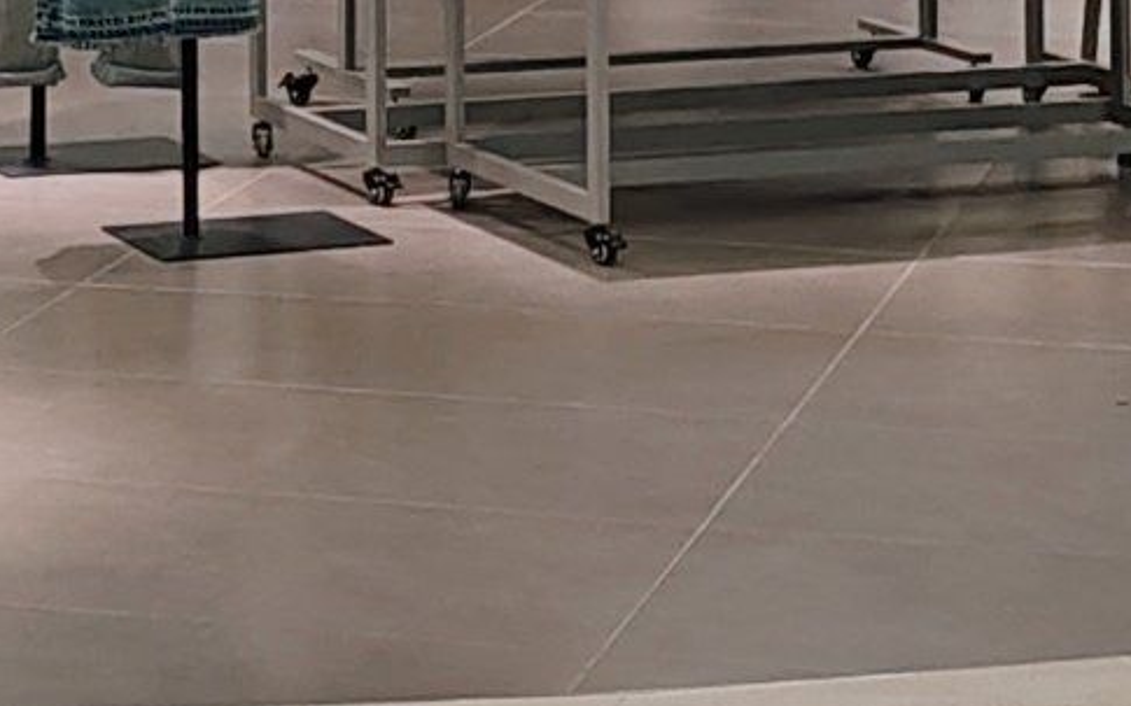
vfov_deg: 7.8
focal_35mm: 161
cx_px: 143
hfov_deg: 12.9
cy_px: -750
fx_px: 4962
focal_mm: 6.12
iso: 80
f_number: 1.9
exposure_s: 1/100
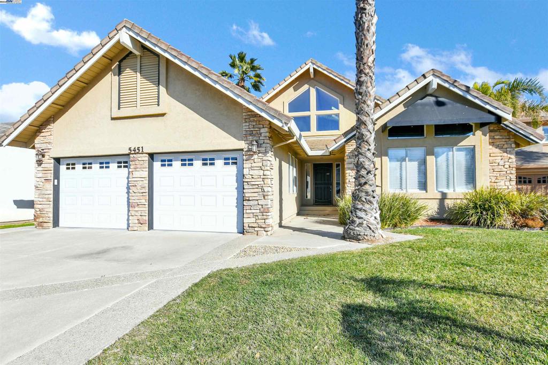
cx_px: 274
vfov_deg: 72.1
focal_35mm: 16
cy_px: 182
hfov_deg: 95.0
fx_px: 251
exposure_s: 1/1000
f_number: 4.5
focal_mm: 11
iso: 250
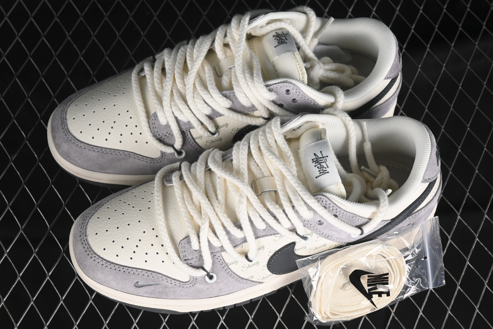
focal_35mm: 75
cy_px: 164
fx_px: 1027
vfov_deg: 18.2
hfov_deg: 27.0
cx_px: 246
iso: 160
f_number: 7.1
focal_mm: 50
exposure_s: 1/80
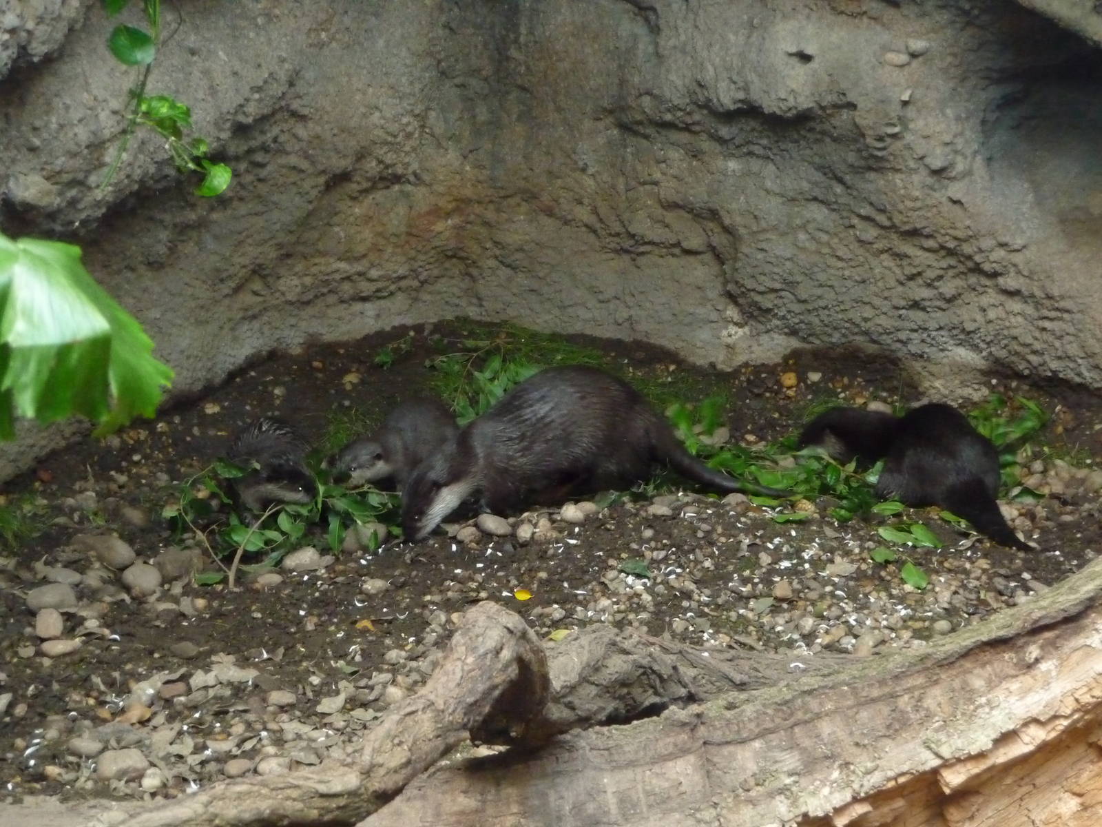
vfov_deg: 9.4
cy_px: 414
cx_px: 551
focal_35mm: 158
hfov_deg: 12.5
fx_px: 5030
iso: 800
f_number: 4.8
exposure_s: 1/50
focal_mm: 27.1
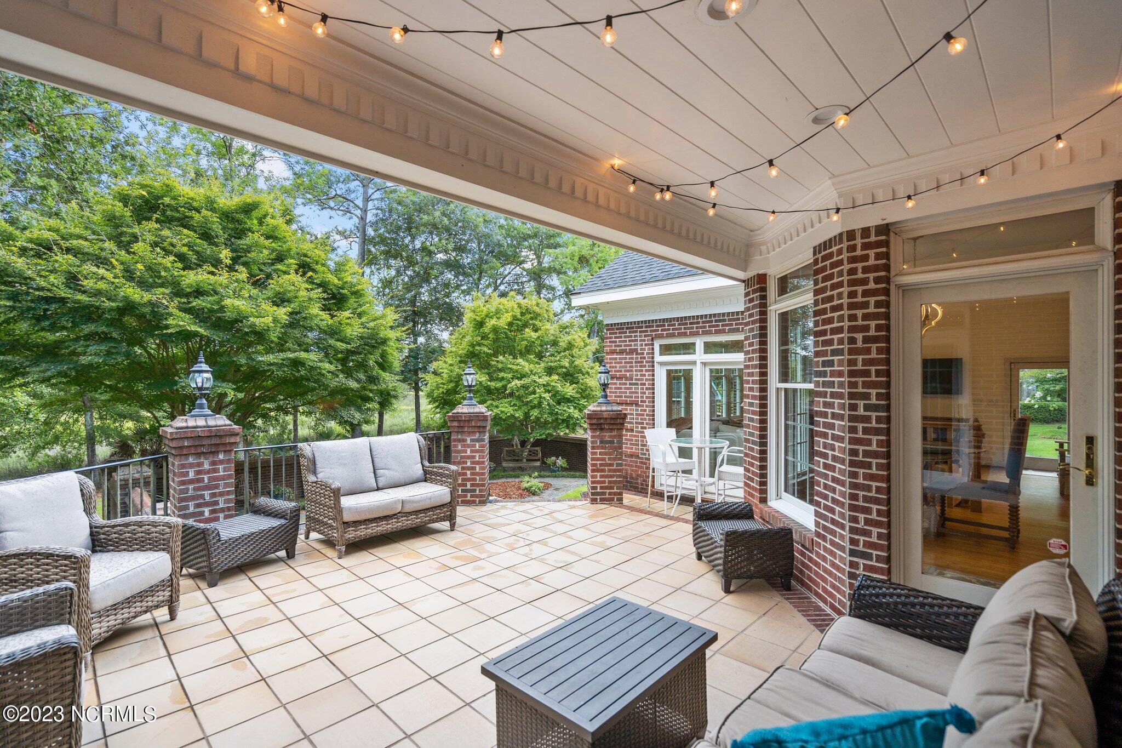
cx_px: 561
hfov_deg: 96.7
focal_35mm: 16
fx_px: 499
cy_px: 374
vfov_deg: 73.7
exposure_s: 1/200
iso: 250
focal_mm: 16
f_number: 4
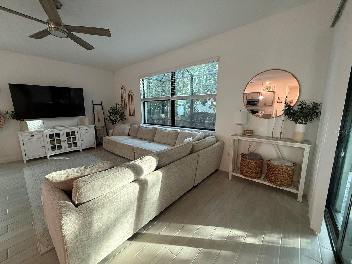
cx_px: 176
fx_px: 142
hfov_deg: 102.1
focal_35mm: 14
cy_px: 132
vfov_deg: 85.7
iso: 320
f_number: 2.2
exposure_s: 1/60
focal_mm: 2.22
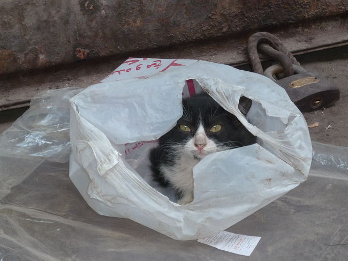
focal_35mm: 152
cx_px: 174
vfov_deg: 9.8
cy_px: 130
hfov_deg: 13.0
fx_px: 1528
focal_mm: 17.7
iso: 100
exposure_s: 1/50
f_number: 5.1
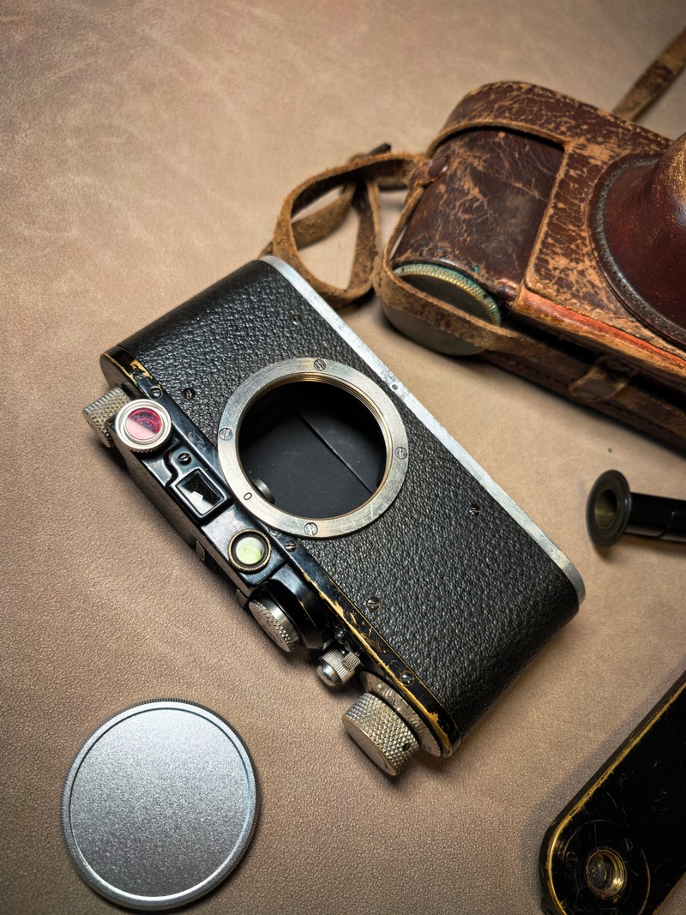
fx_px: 634
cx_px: 343
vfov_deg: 71.6
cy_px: 458
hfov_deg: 56.8
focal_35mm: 24
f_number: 2
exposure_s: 1/100
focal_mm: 6.98
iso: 80
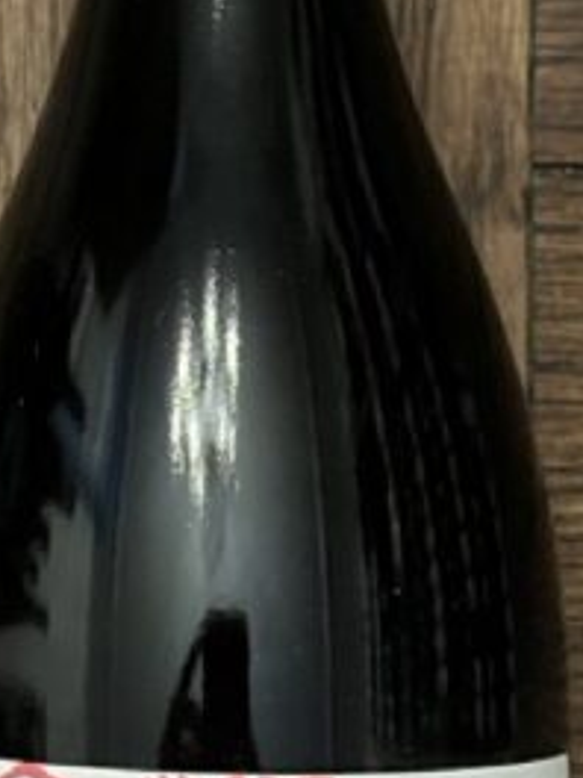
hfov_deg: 14.6
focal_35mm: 101
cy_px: 410
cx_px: 236
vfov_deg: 19.4
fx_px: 2268
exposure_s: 1/60
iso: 500
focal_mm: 5.1
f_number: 1.6
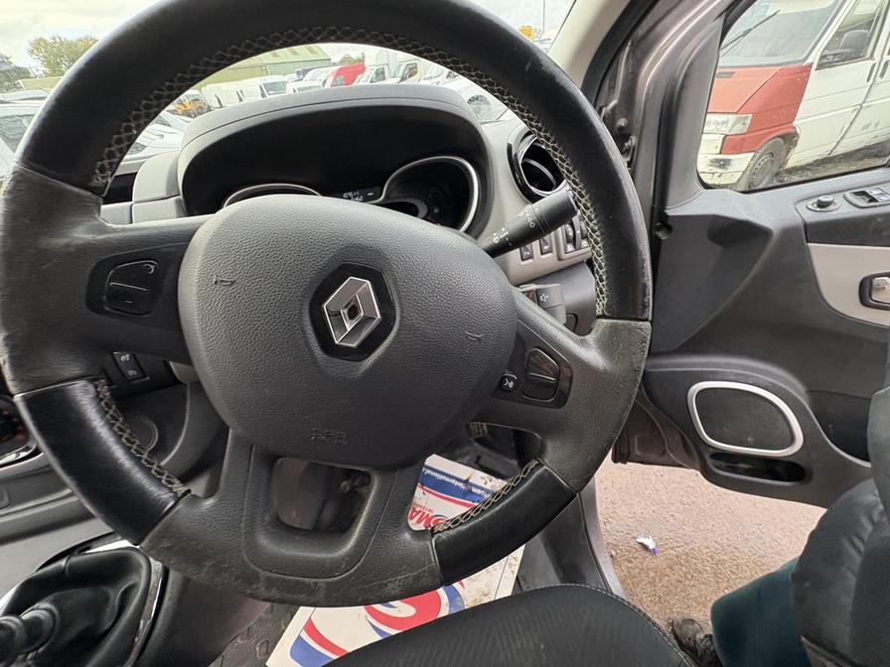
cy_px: 334
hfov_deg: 102.1
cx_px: 445
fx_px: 360
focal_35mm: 14
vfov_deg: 85.7
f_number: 2.2
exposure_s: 1/60
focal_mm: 2.22
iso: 250
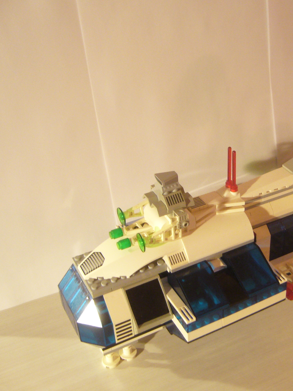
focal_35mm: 47
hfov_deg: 30.3
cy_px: 195
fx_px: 530
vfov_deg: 40.4
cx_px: 228
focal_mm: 5.8
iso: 200
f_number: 2.8
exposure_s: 1/8
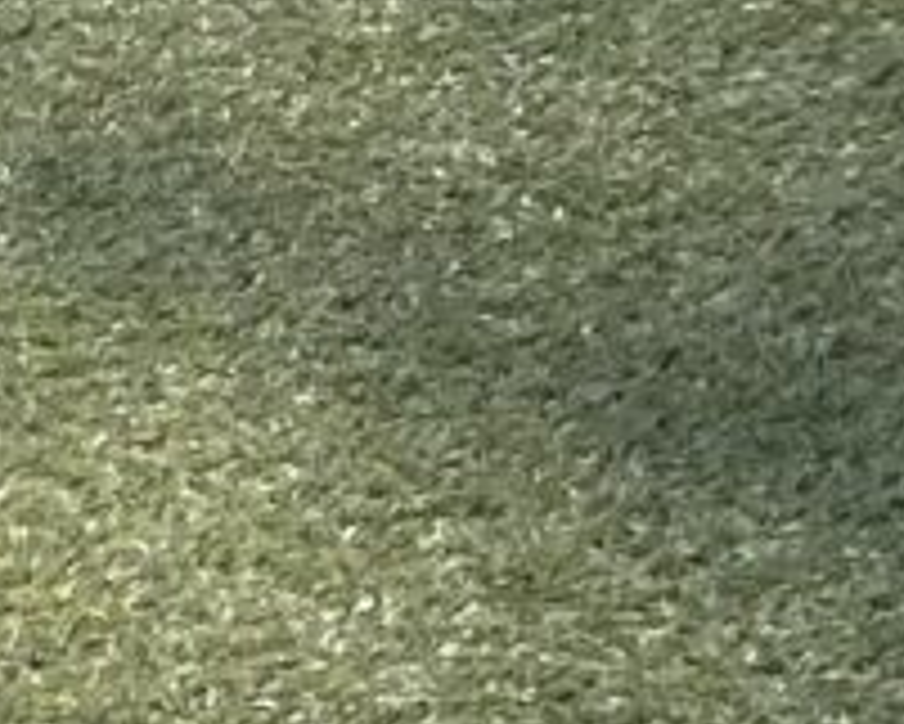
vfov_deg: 5.4
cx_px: -2118
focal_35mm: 269
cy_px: -1491
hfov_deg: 6.4
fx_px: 7201
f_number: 1.6
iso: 50
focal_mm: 5.1
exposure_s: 1/631
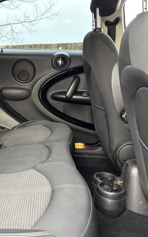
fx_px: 239
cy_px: 119
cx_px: 14
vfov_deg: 52.8
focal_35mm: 37
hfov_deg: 32.6
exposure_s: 1/60
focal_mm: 5.96
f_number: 1.6
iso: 500
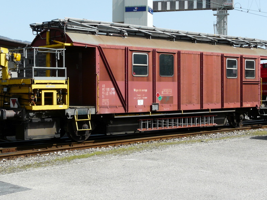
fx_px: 501
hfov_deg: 29.8
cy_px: 89
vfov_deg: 22.6
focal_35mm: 65
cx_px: 129
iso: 100
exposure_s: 1/400
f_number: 5.6
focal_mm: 8.3
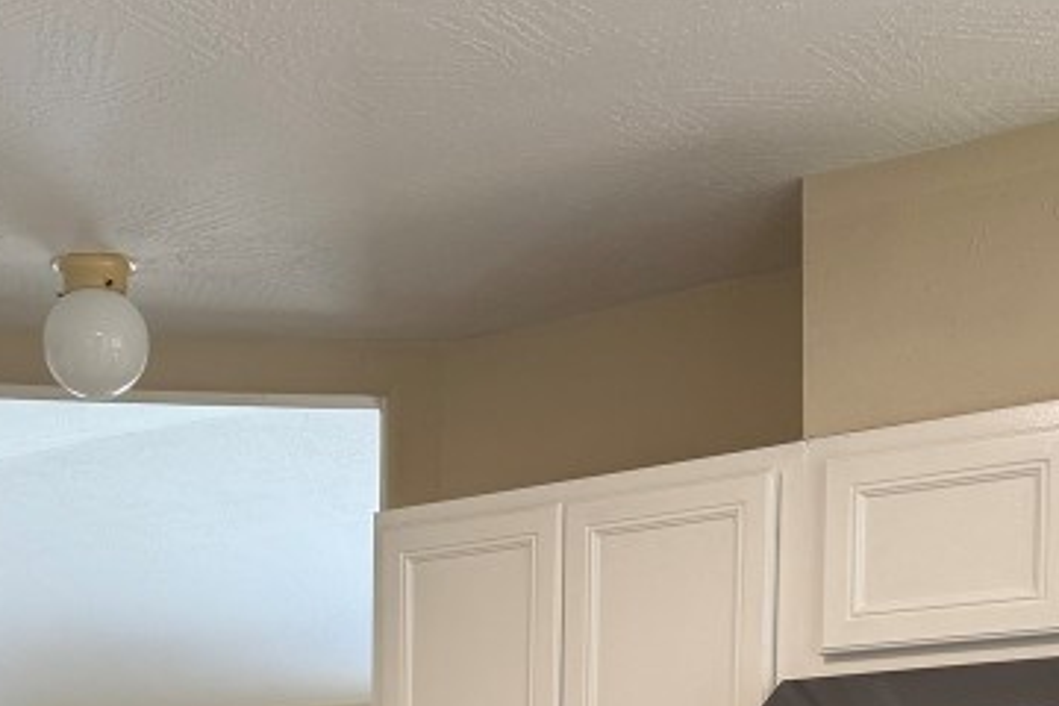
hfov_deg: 28.0
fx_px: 2088
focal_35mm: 71
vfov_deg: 17.5
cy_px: 1021
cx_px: 262
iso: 100
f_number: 1.78
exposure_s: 1/121
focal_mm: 6.76
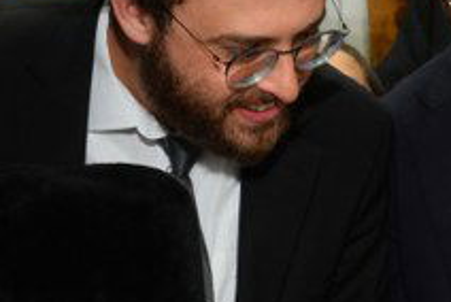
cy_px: 541
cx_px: 494
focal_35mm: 113
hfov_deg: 17.5
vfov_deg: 11.3
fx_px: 1418
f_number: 5.6
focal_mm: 30
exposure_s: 1/100
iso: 1250
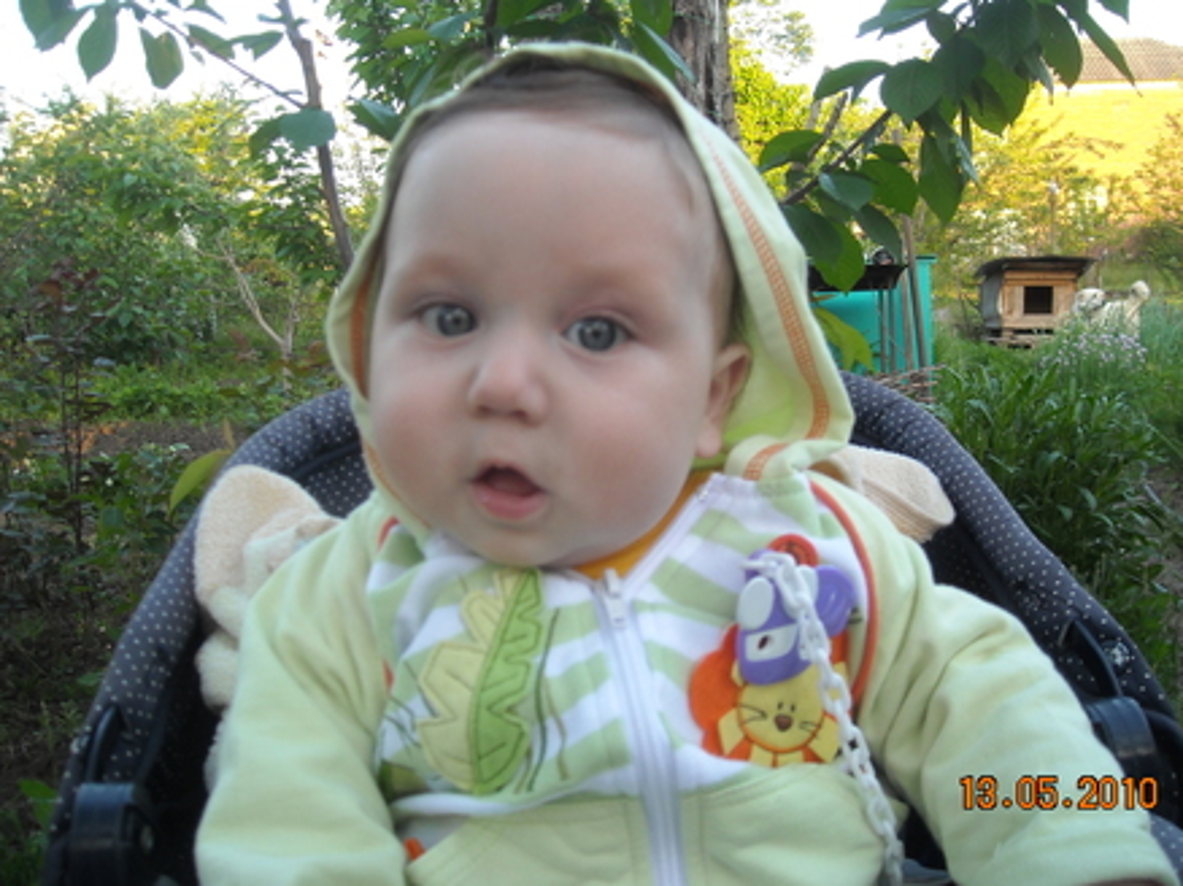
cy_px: 432
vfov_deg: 39.6
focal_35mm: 36
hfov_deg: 51.4
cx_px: 602
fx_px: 1230
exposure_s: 1/60
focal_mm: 5.7
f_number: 2.8
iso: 70
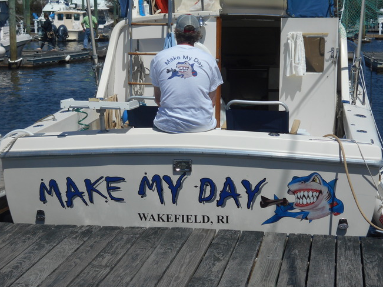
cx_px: 204
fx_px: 918
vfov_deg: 17.8
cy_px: 158
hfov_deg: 23.6
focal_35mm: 83
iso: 80
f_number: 5.8
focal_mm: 13.5
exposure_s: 1/1000
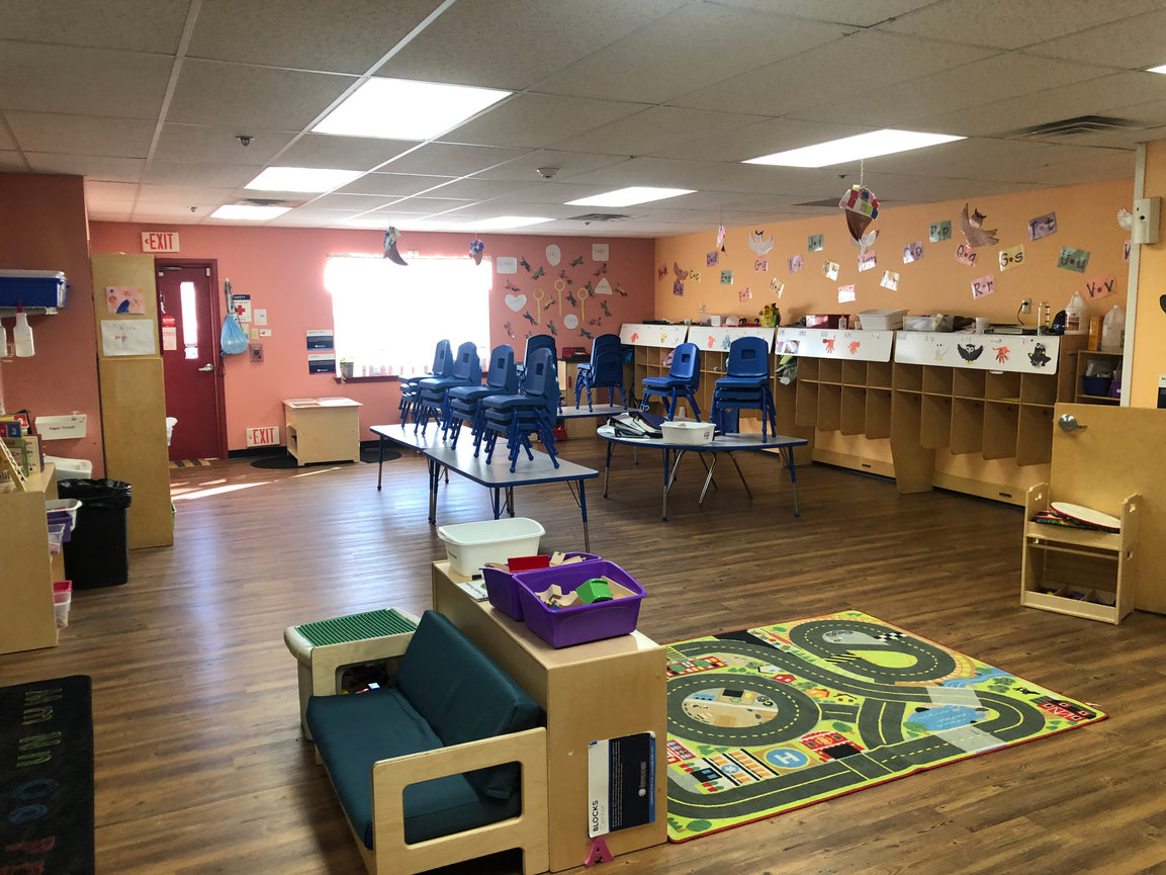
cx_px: 583
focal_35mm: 28
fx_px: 943
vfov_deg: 49.8
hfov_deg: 63.4
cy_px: 438
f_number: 1.8
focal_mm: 3.99
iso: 32
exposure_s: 1/30
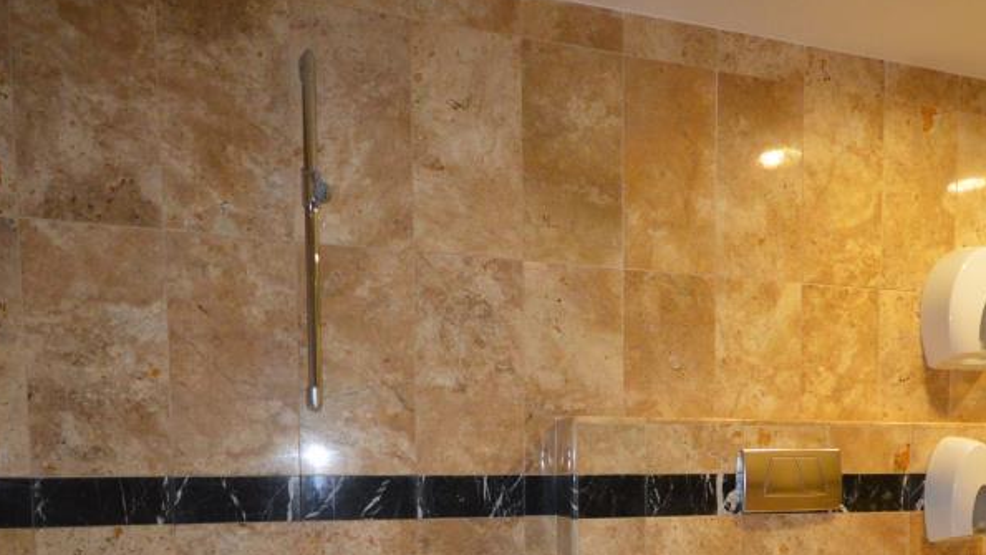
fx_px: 706
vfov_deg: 39.3
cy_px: 518
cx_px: 565
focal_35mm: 27
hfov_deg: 69.5
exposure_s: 1/60
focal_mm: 10
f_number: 4
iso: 2000
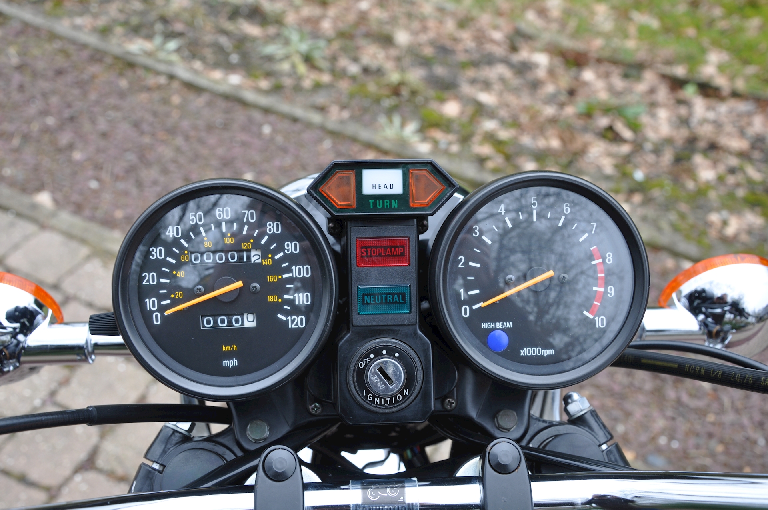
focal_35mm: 48
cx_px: 384
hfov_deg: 41.2
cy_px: 255
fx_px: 1023
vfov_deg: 28.0
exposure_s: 1/50
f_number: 7.1
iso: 200
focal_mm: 32
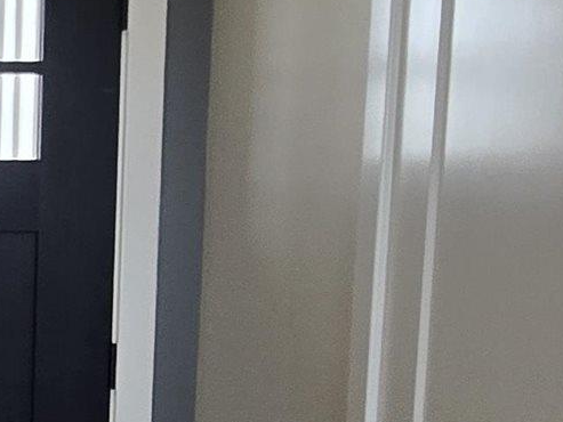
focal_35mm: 81
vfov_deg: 18.0
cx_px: -217
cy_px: 366
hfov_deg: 21.3
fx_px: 1318
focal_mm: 2.2
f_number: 2.2
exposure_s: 1/120
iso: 80
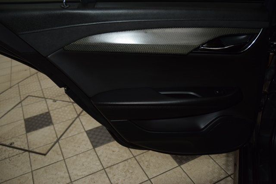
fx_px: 253
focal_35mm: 33
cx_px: 138
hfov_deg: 57.2
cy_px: 92
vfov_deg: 40.0
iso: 800
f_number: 3.5
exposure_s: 1/125
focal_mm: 22
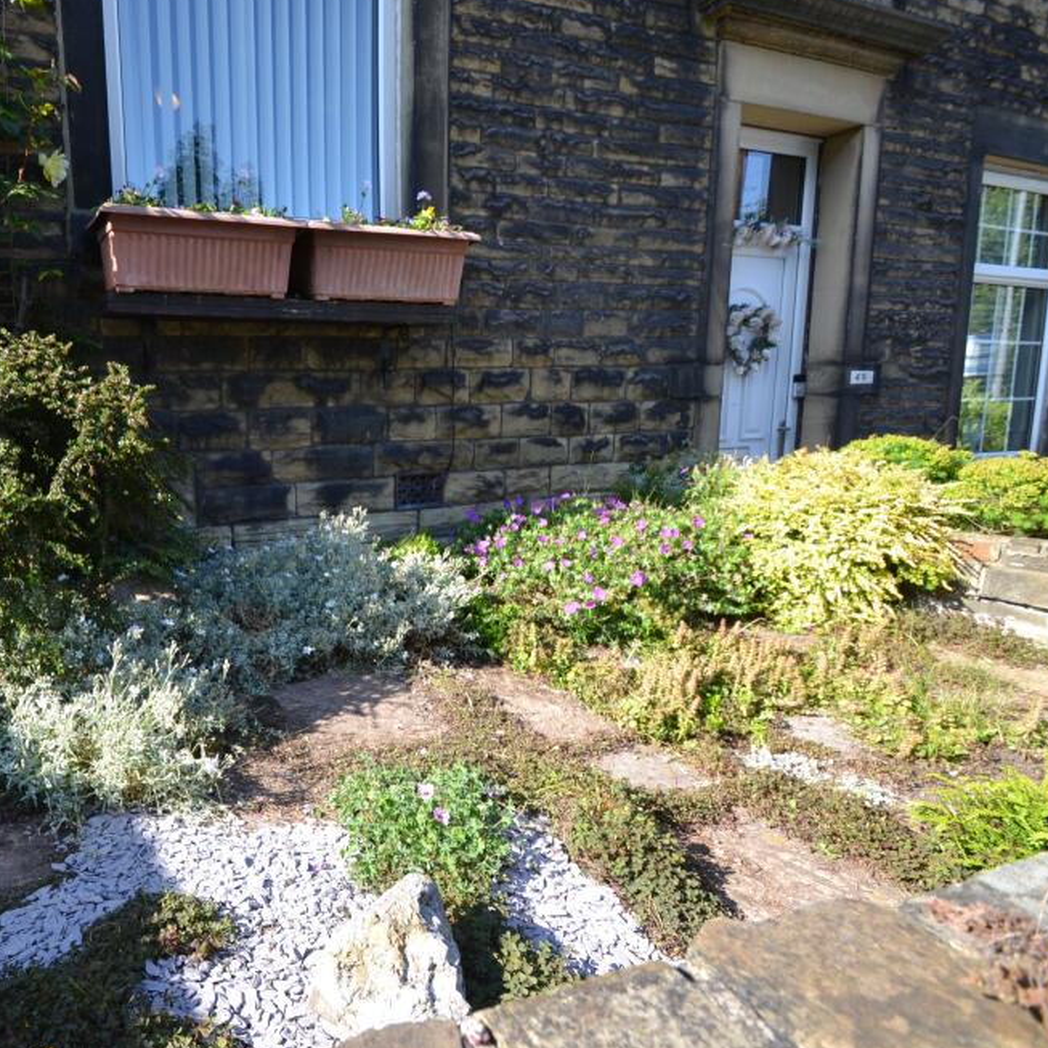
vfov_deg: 74.8
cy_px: 524
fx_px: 685
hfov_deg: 70.1
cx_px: 270
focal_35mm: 20
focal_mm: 10
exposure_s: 1/125
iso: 125
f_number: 5.6
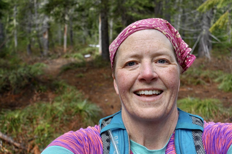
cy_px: 77
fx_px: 219
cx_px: 116
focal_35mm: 34
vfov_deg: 38.9
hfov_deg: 55.8
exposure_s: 1/320
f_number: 2.8
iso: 125
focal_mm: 12.64
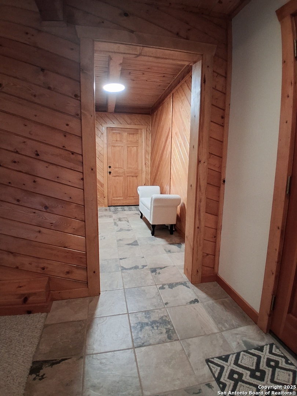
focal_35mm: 17
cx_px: 148
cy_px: 198
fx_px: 194
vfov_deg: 91.0
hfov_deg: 74.7
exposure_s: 1/24
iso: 400
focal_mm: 1.4
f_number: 2.2
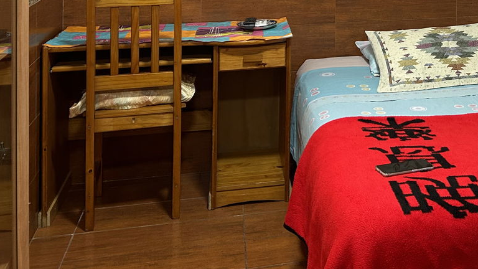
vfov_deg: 18.7
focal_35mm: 59
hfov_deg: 33.5
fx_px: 748
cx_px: 432
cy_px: -98
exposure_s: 1/50
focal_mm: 5.7
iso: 125
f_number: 1.5
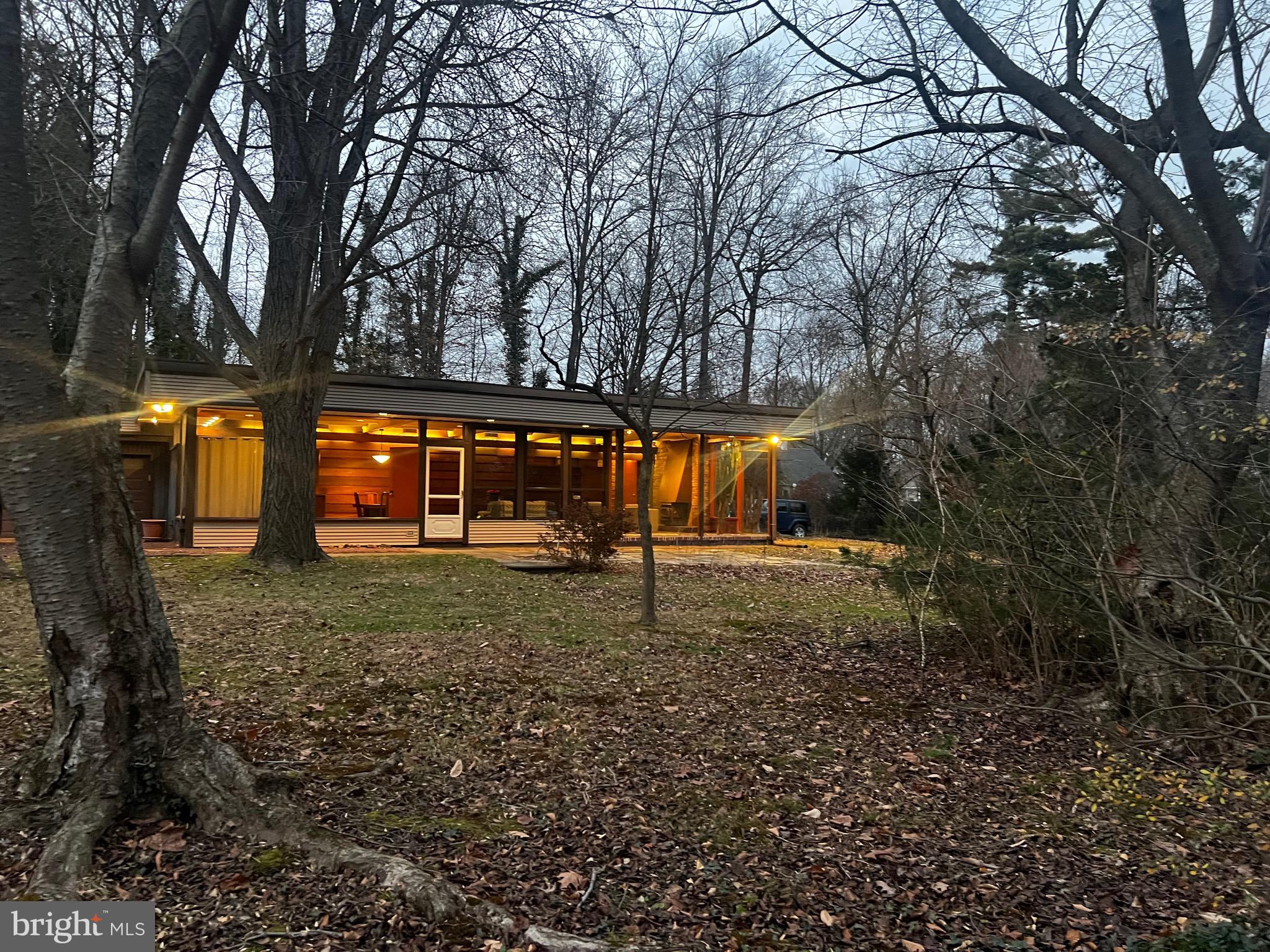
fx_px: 954
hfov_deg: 67.3
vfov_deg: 53.1
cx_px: 635
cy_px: 476
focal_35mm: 26
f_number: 1.5
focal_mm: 5.7
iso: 500
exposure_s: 1/60
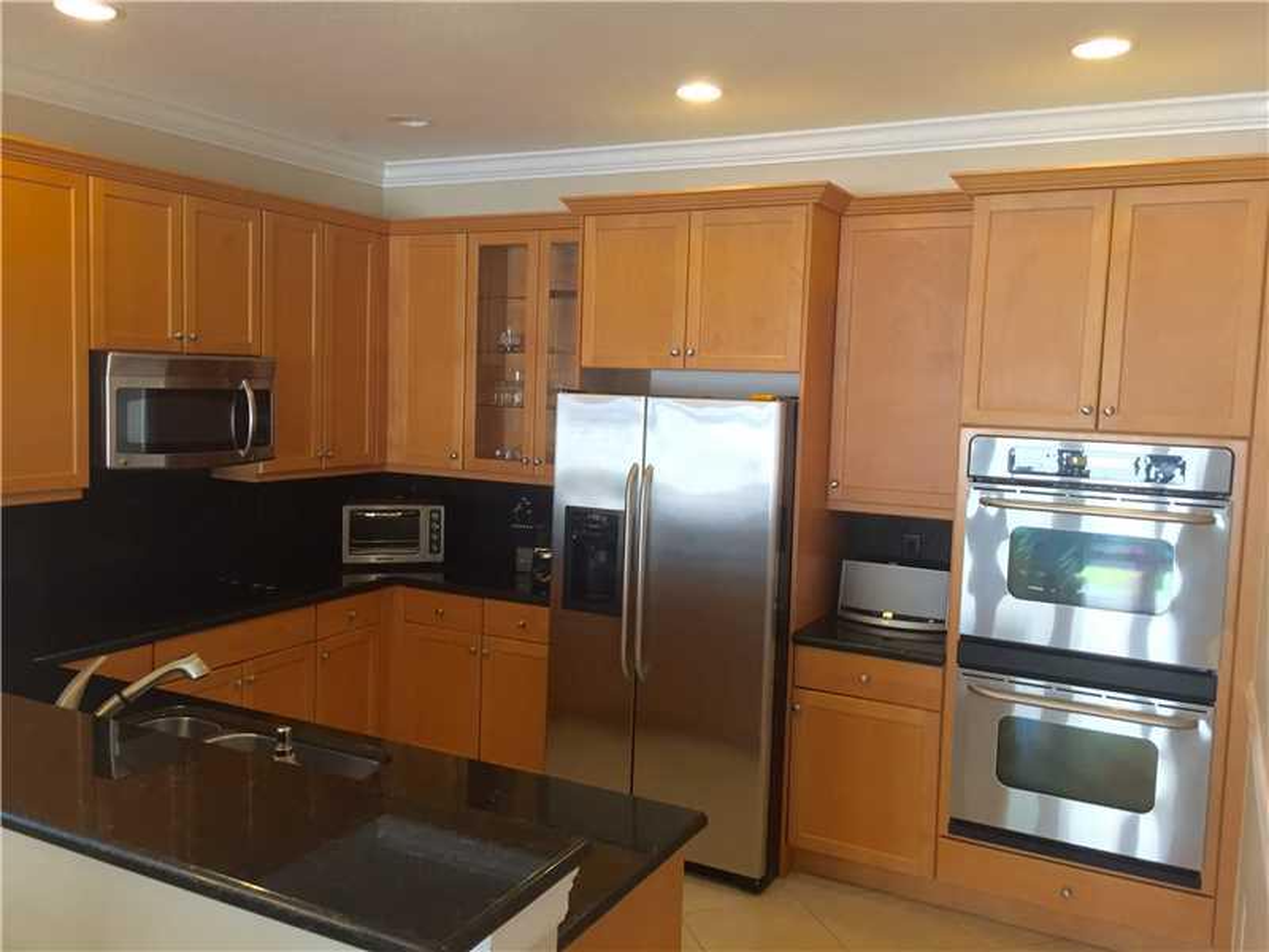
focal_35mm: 29
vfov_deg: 48.2
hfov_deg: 61.7
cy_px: 476
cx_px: 634
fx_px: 1063
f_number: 2.2
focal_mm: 4.15
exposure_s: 1/30
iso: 80
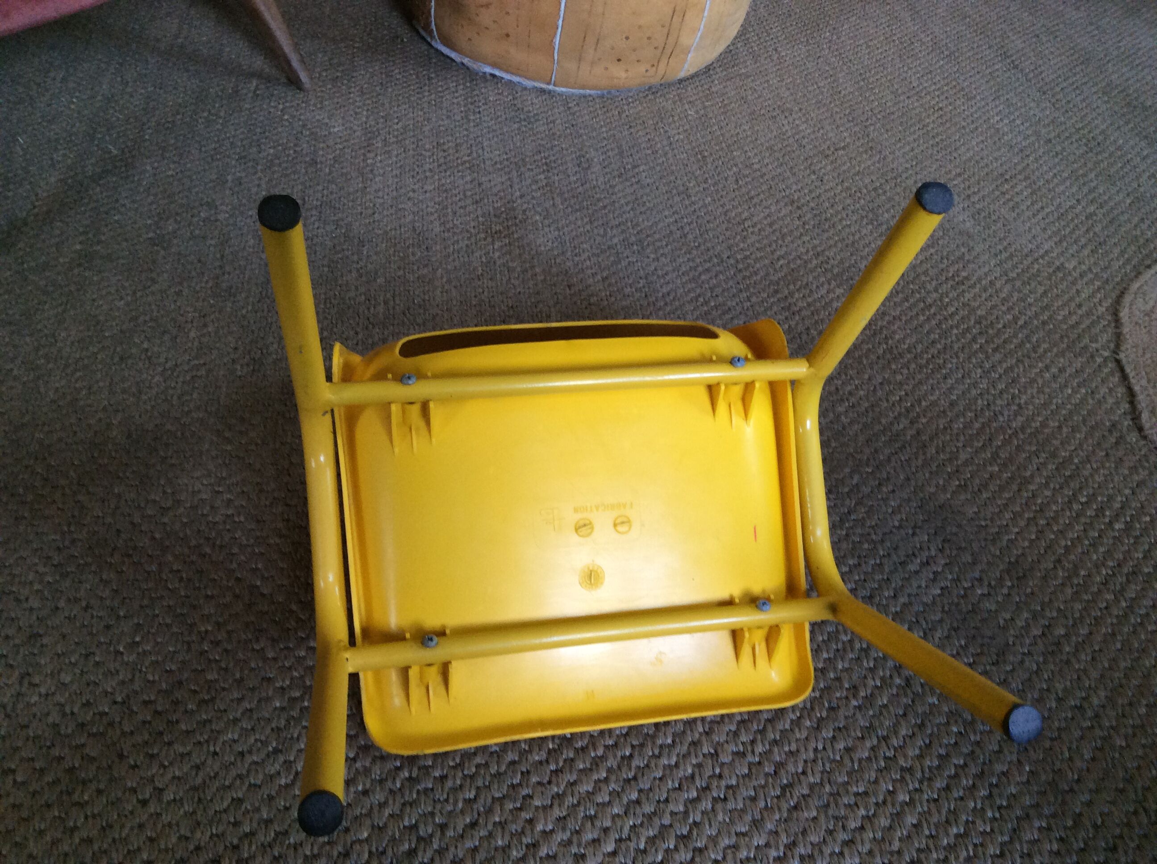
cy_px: 432
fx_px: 1068
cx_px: 578
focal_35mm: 32
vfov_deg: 44.1
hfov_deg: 56.9
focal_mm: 3.3
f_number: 2.4
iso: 125
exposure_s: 1/25
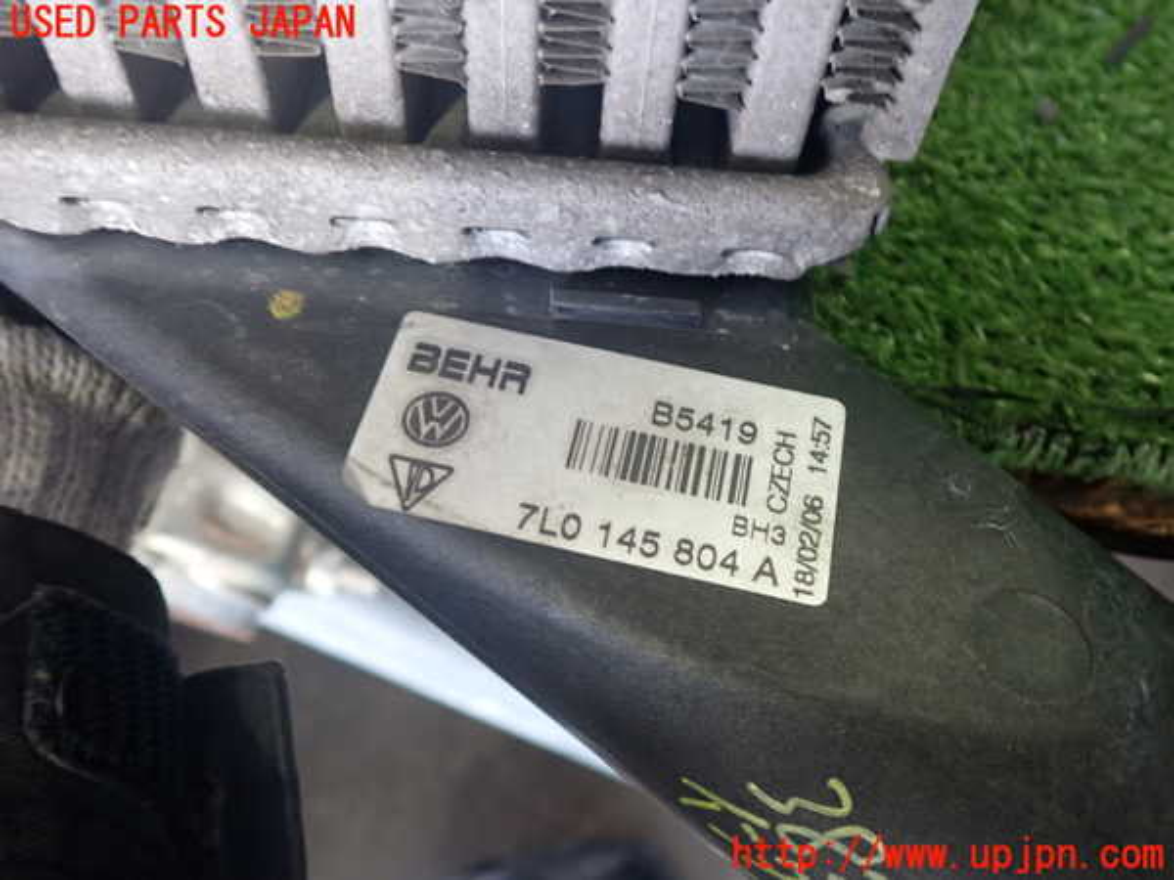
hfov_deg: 60.0
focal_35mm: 30
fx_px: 1017
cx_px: 587
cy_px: 440
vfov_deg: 46.8
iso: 250
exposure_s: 1/30
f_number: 2.3
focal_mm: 5.4
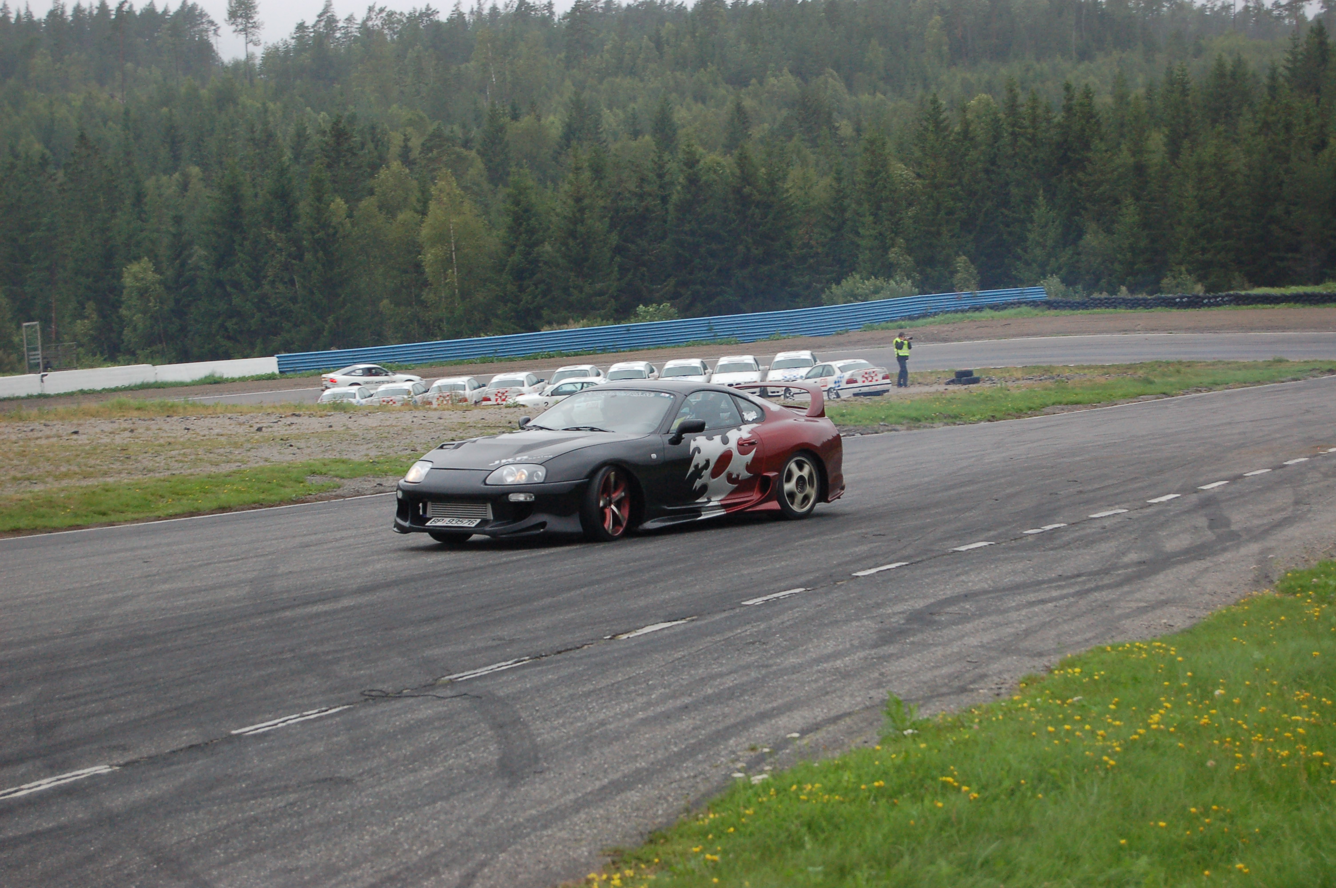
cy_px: 444
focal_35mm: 82
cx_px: 668
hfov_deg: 24.6
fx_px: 3059
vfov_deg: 16.5
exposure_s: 1/400
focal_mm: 55
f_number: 5.6
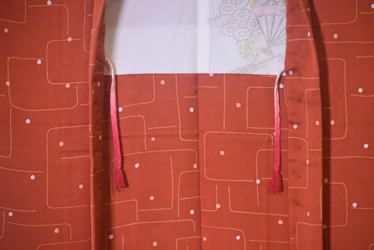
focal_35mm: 375
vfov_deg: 3.7
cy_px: 125
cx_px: 187
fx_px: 3896
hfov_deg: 5.5
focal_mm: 250
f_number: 6.3
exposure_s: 1/125
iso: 1800
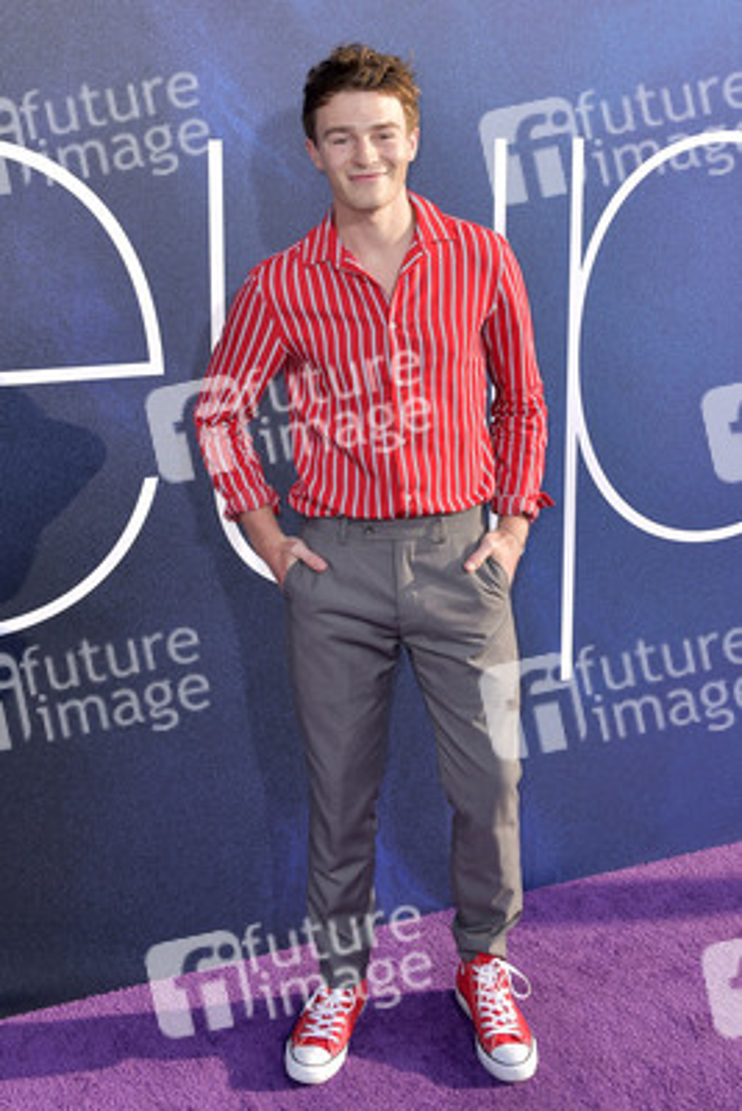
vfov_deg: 50.7
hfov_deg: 35.1
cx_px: 371
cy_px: 556
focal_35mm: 38
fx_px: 1174
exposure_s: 1/250
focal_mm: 38
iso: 125
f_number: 7.1
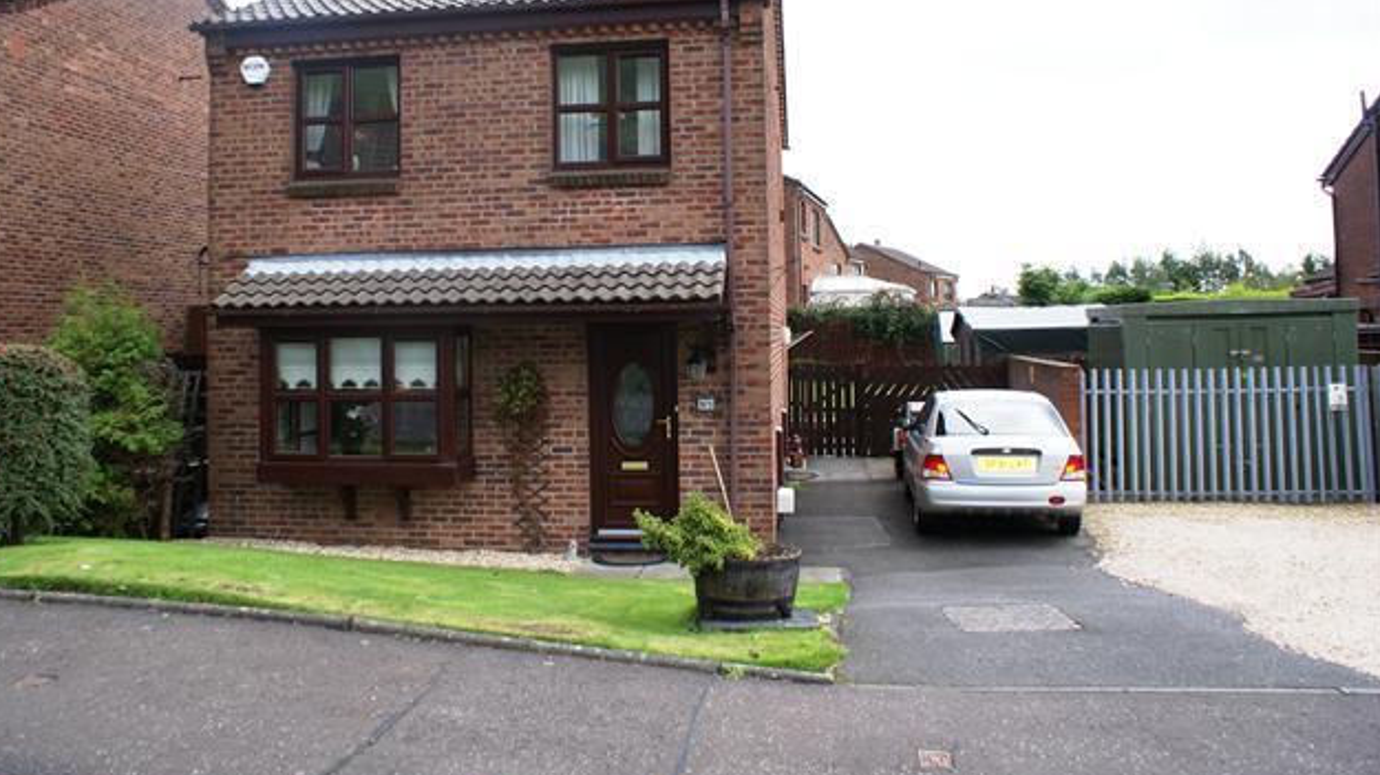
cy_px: 362
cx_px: 678
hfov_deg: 66.1
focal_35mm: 29
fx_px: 1061
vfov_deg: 40.1
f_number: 5
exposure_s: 1/160
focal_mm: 18
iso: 100
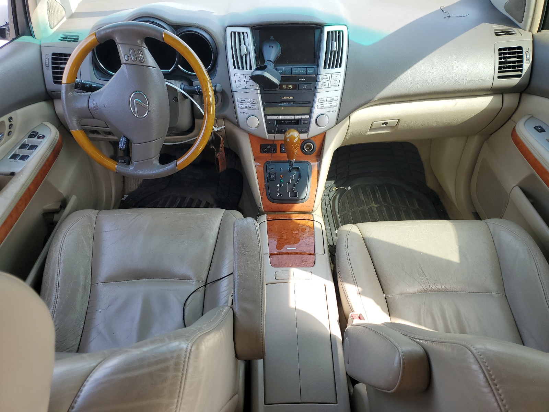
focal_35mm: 26
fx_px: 412
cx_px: 274
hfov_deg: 67.3
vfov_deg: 53.1
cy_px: 206
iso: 50
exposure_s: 1/370
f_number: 1.5
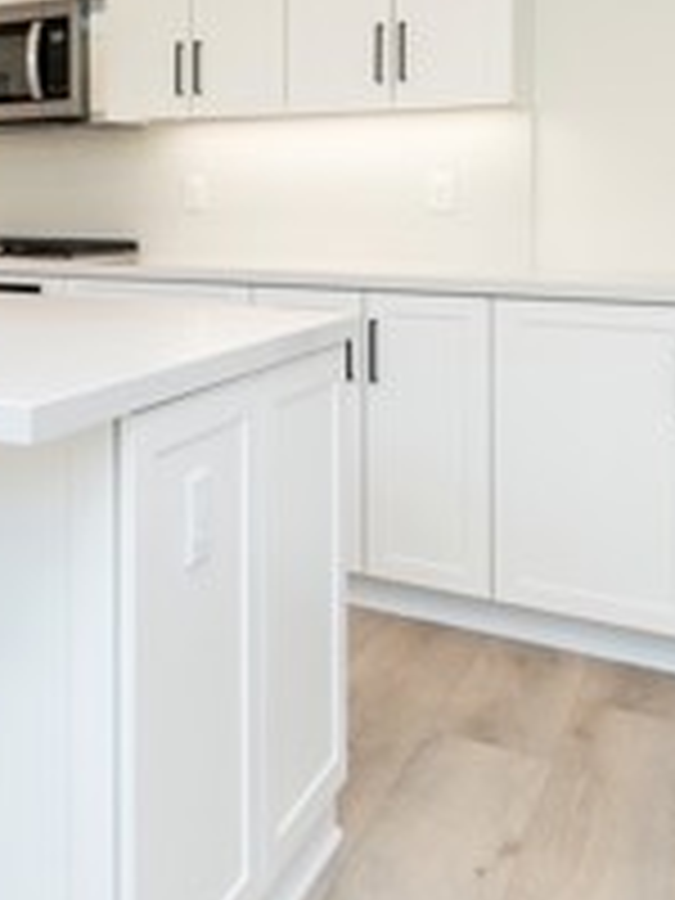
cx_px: -140
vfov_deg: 42.4
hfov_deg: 29.0
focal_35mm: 43
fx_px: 1118
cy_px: 216
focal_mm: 14
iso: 200
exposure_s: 1/100
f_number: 5
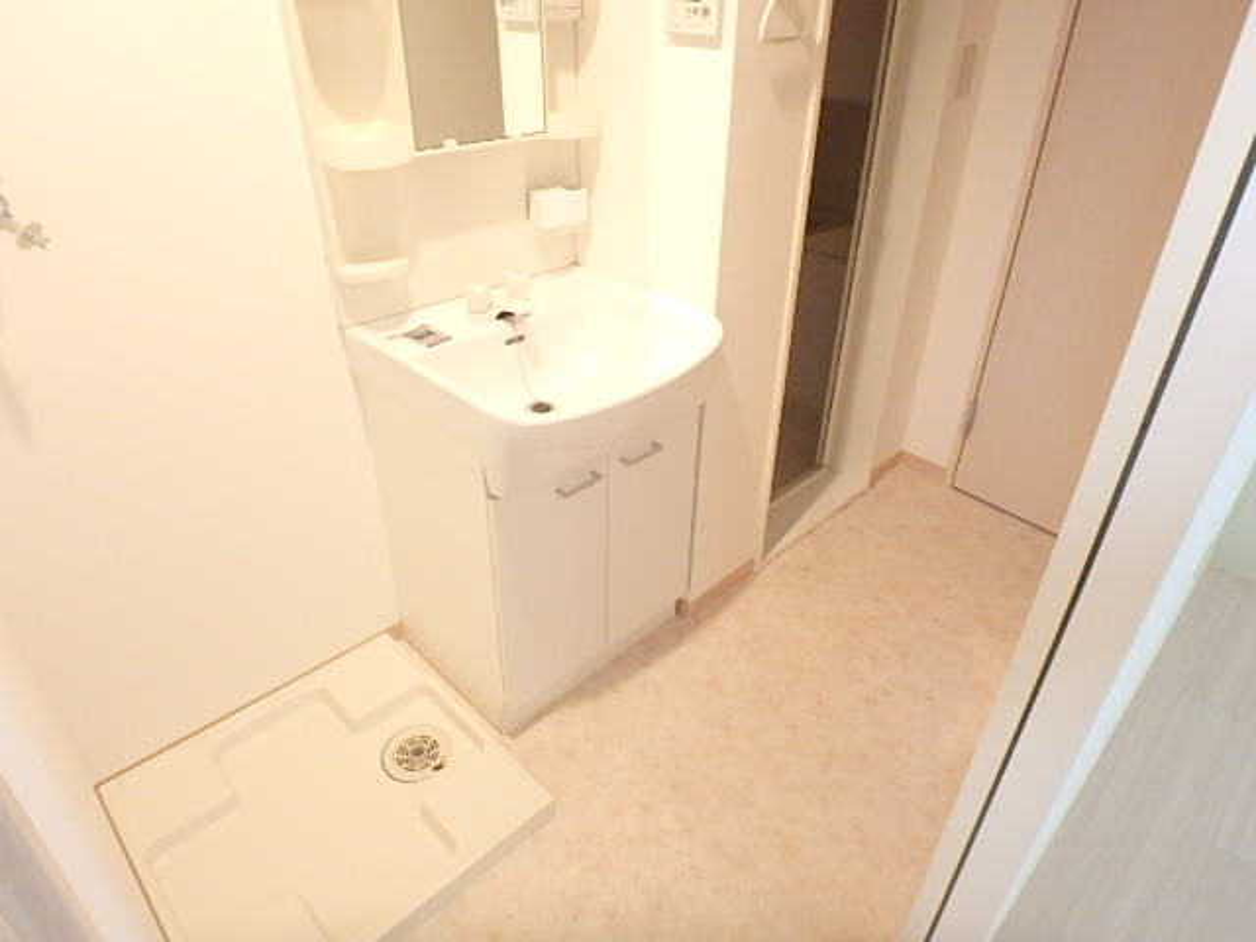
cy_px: 471
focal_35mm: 21
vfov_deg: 63.4
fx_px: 762
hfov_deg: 79.0
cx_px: 628
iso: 800
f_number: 3.5
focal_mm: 3.7
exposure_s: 1/20
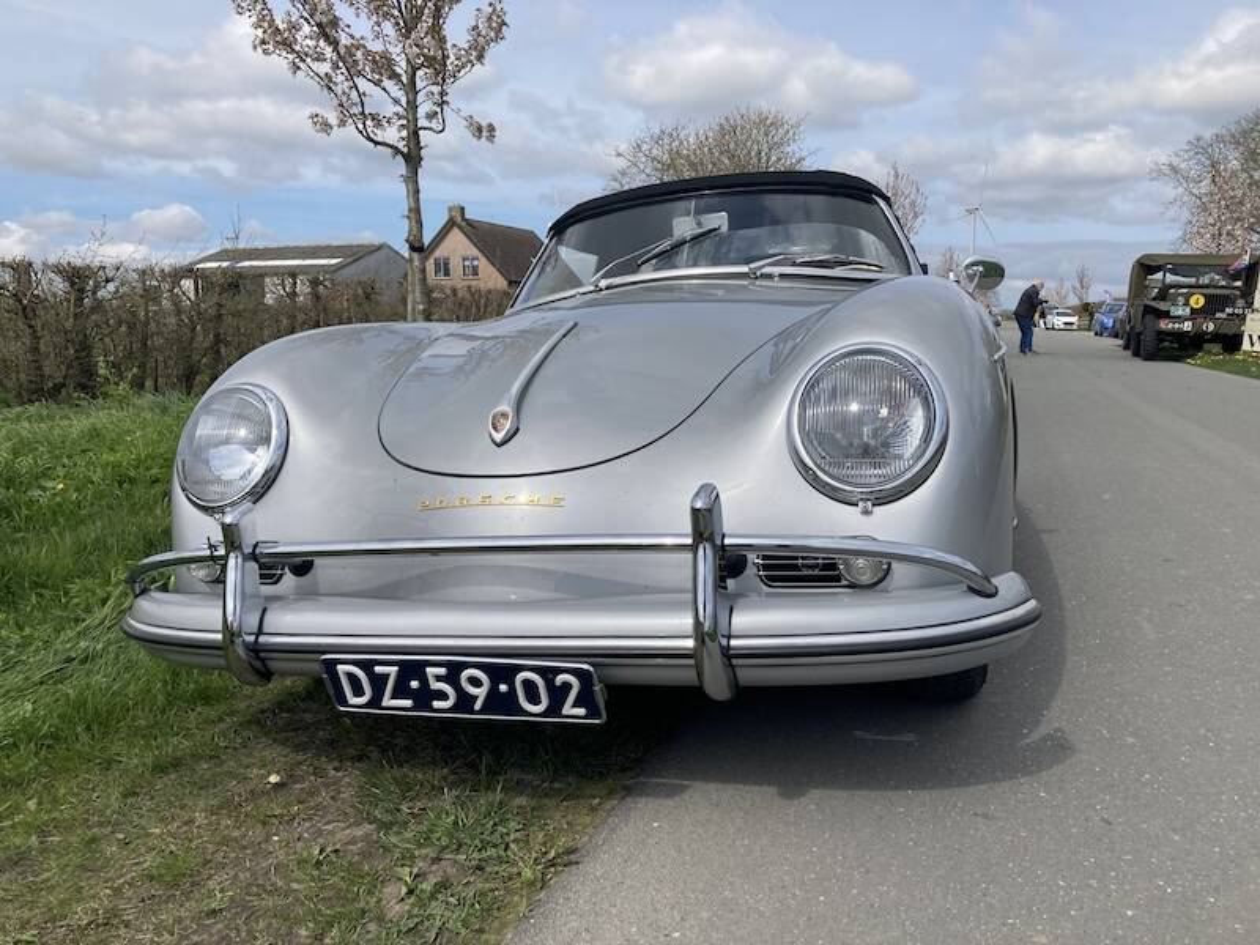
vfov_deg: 49.7
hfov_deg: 63.4
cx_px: 630
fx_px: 1019
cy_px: 472
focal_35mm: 28
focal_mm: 3.99
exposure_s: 1/2857
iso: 20
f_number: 1.8
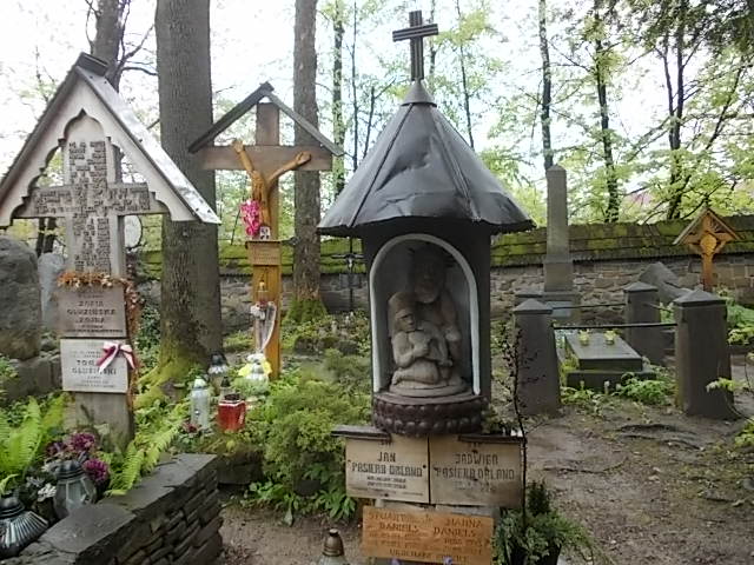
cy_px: 282
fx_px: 610
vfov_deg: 49.7
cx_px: 377
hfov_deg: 63.4
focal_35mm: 28
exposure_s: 1/80
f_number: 2.7
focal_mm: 4
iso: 80
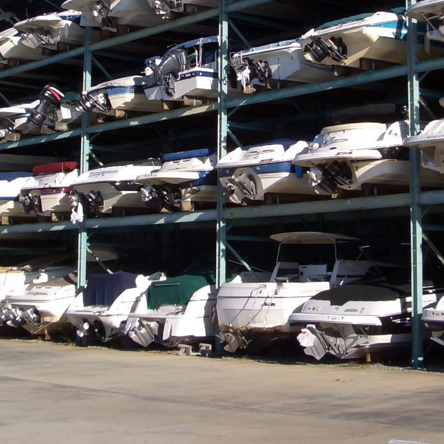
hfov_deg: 24.3
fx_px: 1030
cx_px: 241
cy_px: 78
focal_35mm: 71
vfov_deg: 23.9
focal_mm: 5.8
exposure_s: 1/400
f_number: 4.3
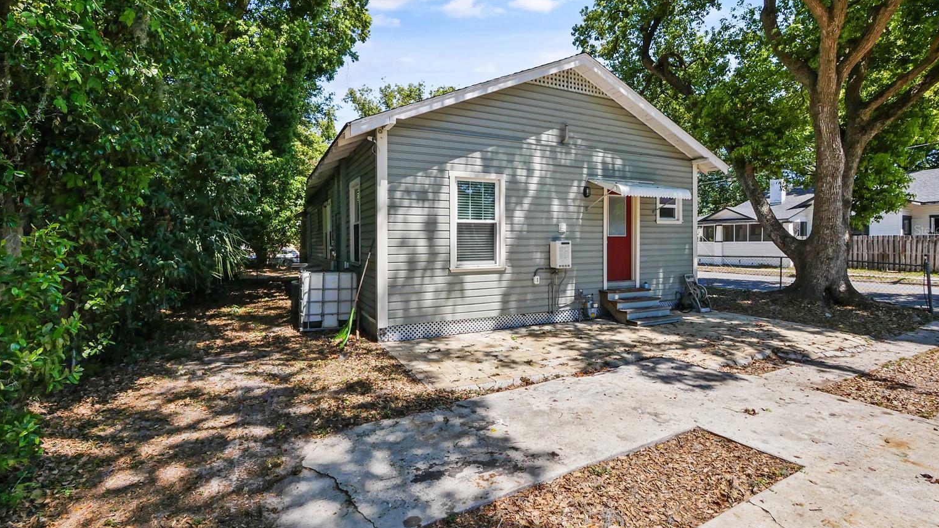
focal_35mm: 16
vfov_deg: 66.8
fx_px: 398
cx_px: 480
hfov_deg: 99.4
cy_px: 230
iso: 200
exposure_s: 1/400
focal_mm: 7
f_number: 7.1
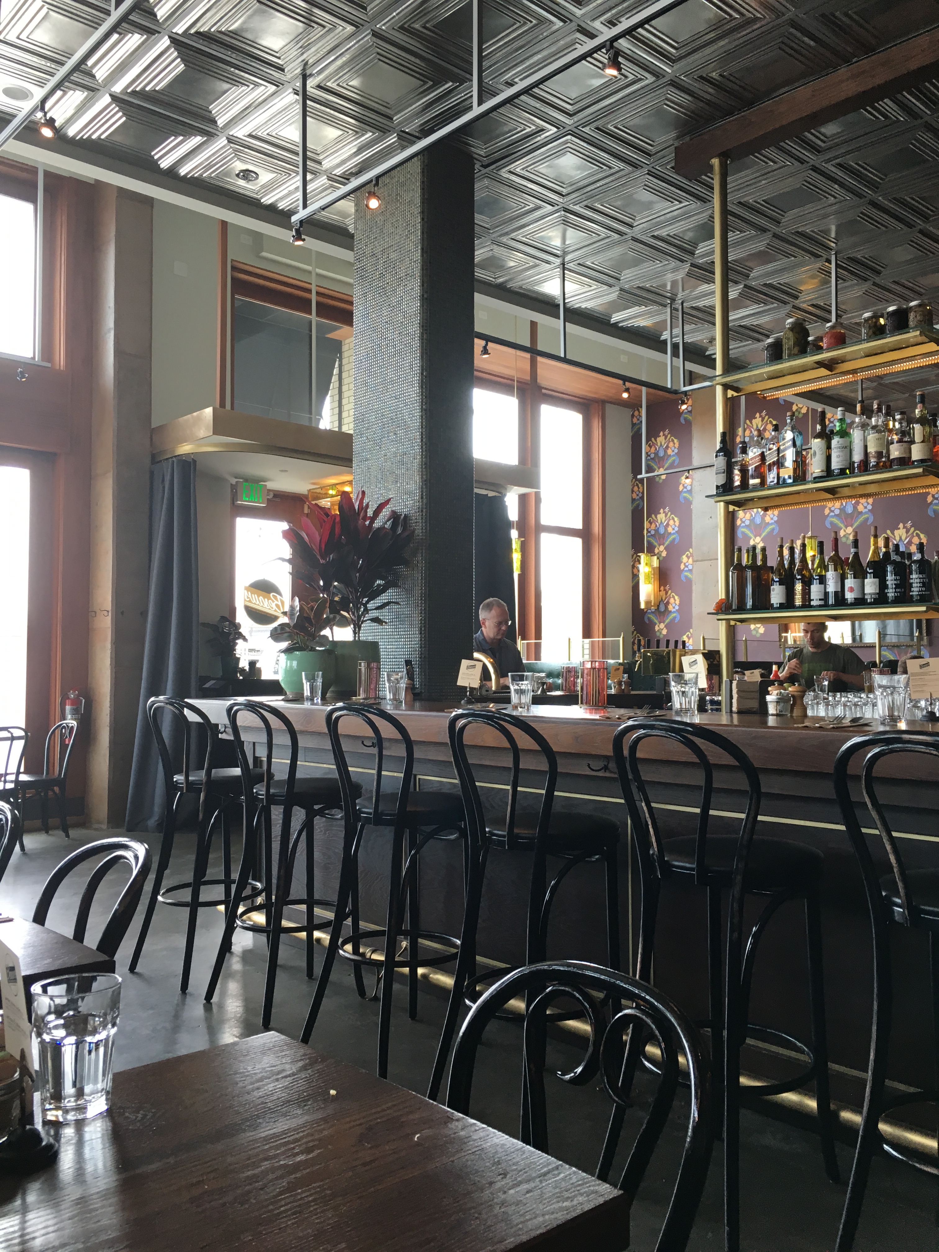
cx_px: 470
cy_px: 626
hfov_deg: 48.2
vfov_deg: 61.7
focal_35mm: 29
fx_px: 1049
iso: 25
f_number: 2.2
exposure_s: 1/30
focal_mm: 4.15
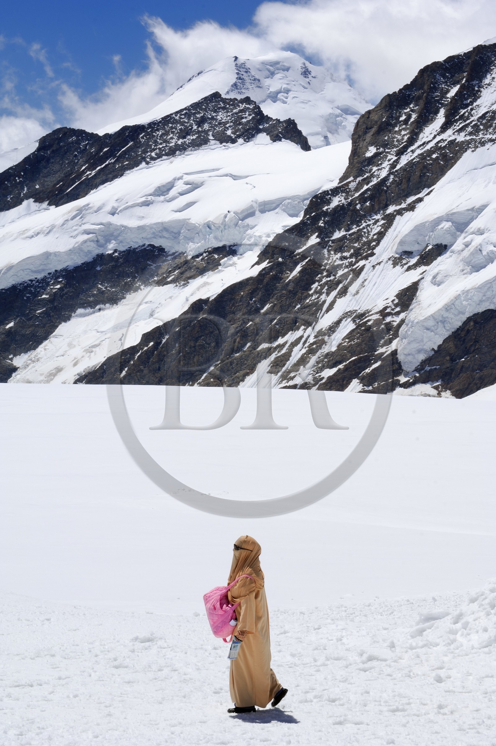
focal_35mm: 93
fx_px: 1927
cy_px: 373
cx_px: 248
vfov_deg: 21.9
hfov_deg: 14.7
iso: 100
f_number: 17
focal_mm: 62
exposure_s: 1/160
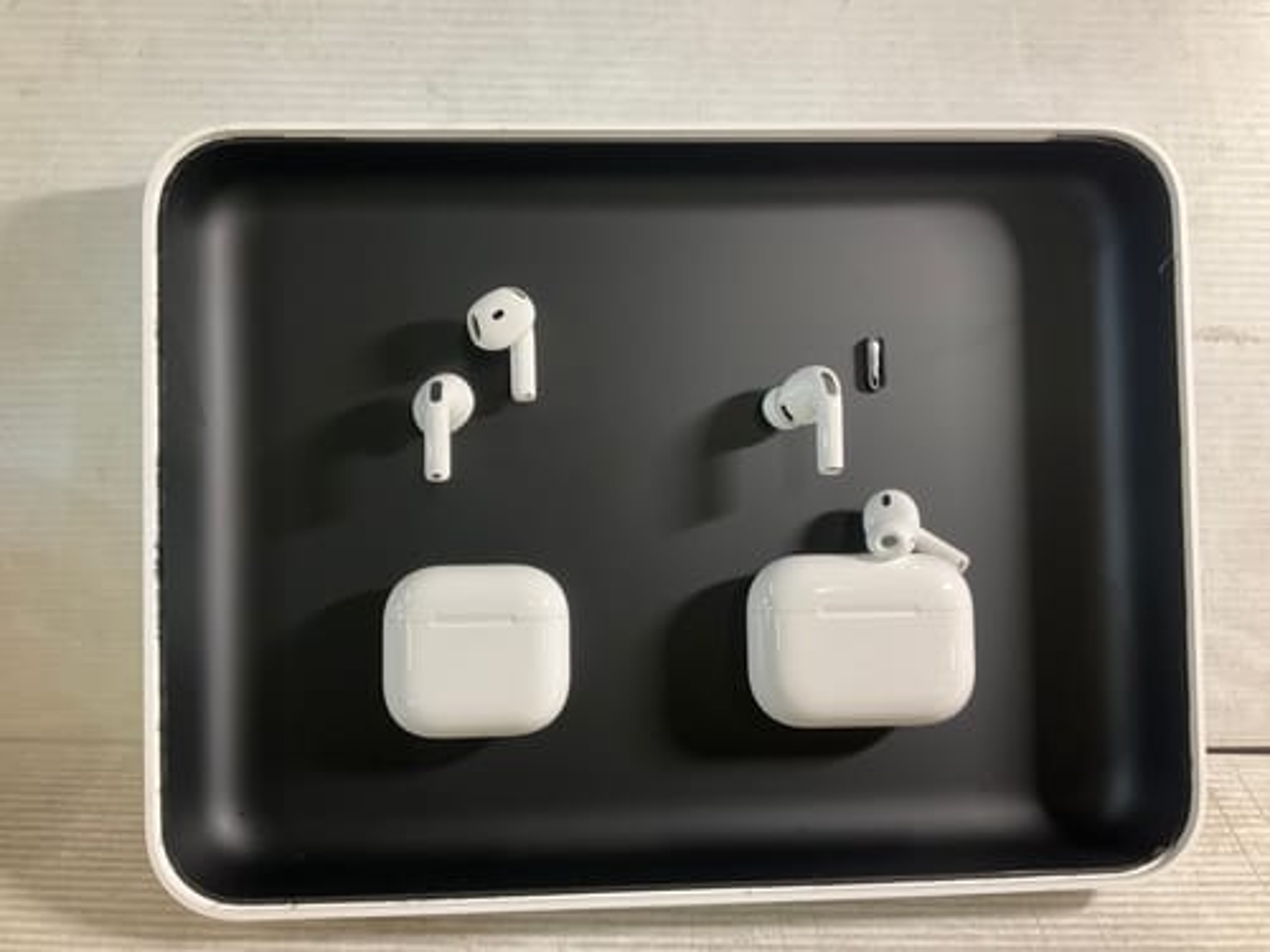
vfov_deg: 48.2
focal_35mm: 29
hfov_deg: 61.7
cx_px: 635
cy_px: 476
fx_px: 1064
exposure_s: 1/50
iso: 100
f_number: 1.8
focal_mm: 3
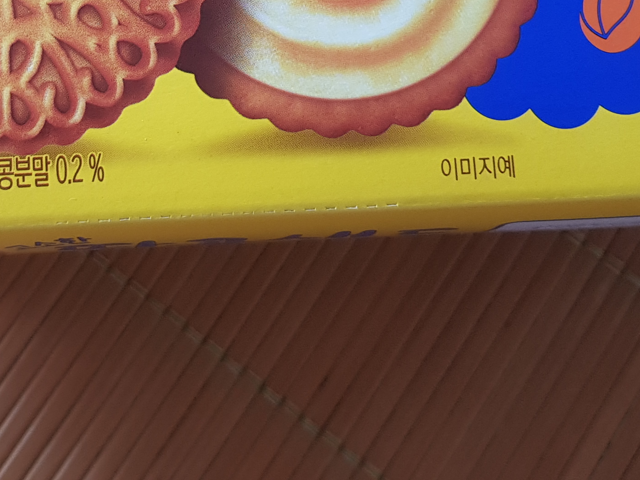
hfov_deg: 25.7
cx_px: 164
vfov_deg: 18.5
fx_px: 1386
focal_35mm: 75
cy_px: -120
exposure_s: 1/60
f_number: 1.7
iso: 64
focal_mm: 4.2
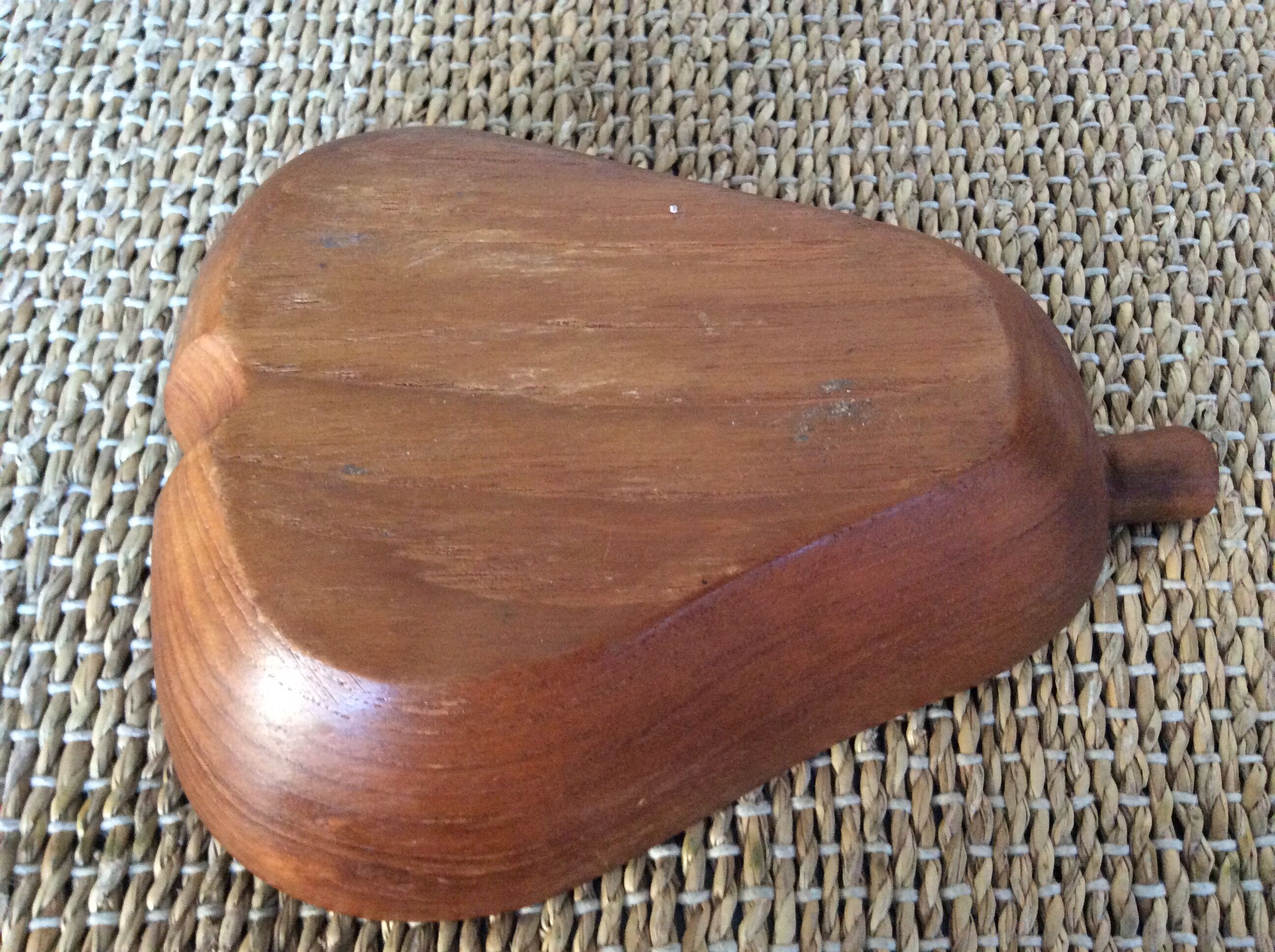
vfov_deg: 44.1
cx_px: 638
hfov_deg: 56.9
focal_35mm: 32
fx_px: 1177
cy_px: 476
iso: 320
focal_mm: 3.3
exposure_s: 1/25
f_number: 2.4
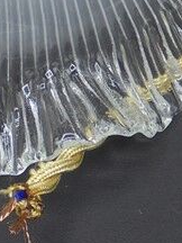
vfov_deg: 11.9
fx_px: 1108
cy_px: -127
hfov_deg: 9.3
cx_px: -11
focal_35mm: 158
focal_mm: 6.9
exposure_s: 1/30
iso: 100
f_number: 4.2
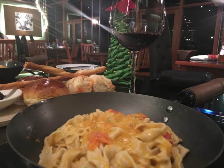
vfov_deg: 48.2
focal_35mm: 29
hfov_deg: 61.7
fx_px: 188
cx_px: 112
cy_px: 84
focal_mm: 4.15
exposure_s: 1/17
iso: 400
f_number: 2.2
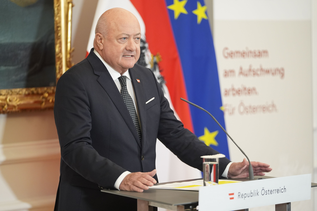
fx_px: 1506
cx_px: 158
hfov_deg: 12.0
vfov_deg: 8.0
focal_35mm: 171
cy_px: 106
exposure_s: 1/320
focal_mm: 171
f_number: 2.8
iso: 2500
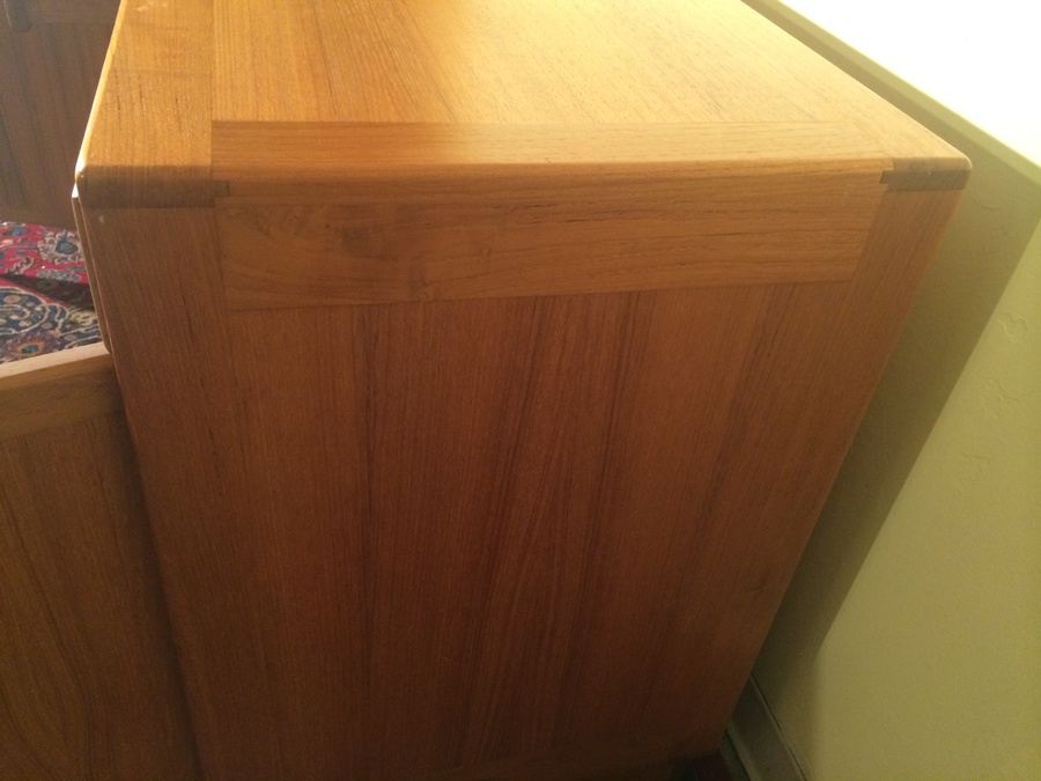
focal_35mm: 30
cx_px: 520
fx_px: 902
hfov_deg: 60.0
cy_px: 390
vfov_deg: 46.8
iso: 250
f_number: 2.2
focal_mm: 4.12
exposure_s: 1/30
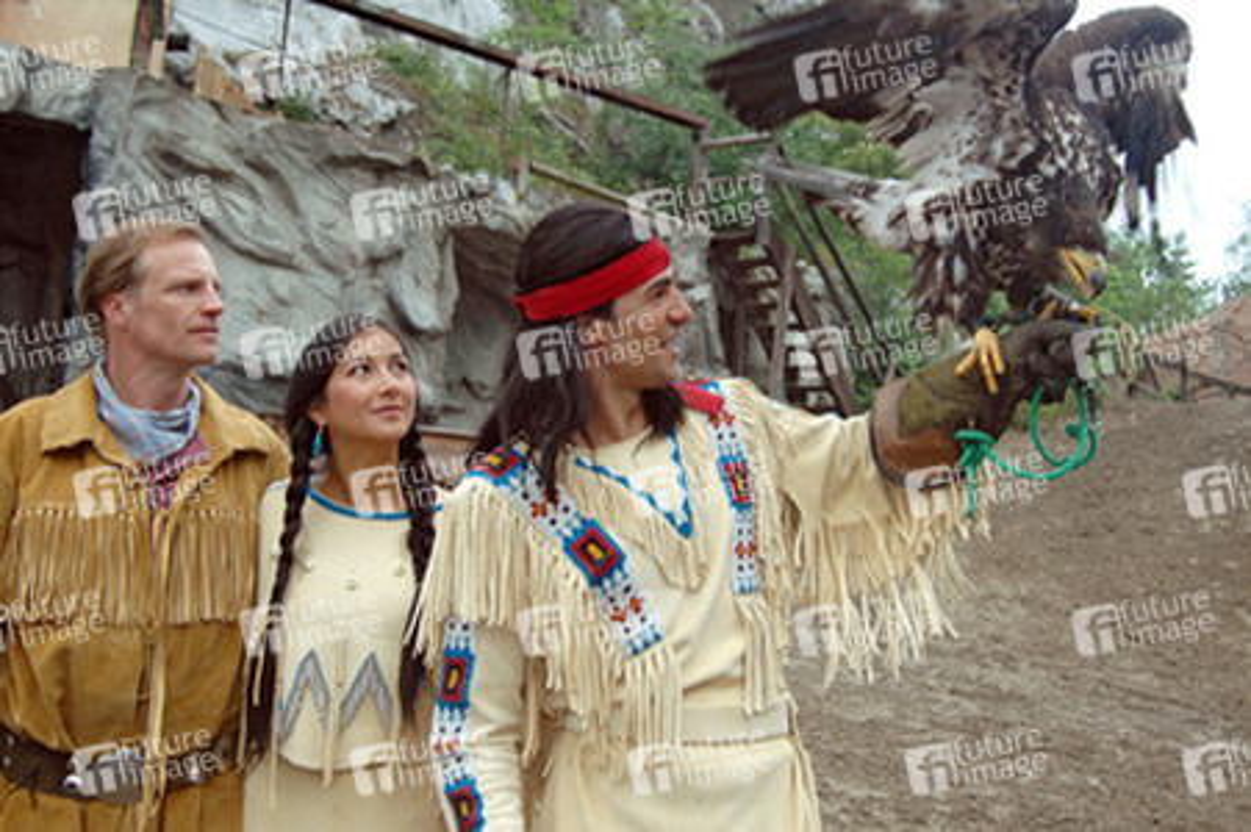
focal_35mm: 44
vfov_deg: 30.8
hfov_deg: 45.0
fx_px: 1510
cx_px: 626
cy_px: 416
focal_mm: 29
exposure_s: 1/160
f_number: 6.3
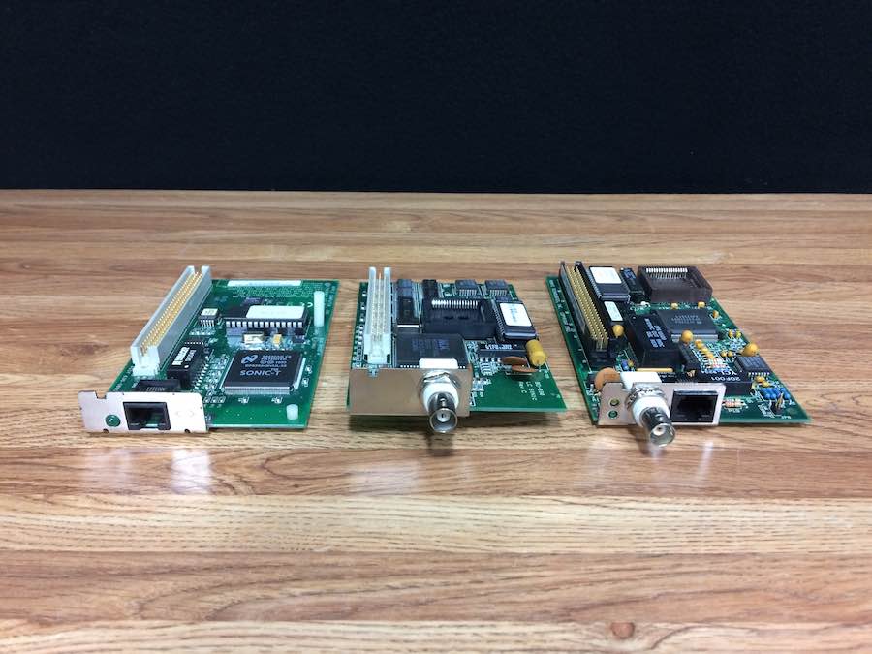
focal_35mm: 29
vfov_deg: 48.2
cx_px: 436
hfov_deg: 61.7
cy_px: 327
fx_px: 731
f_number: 2.2
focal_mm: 4.15
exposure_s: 1/30
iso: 125
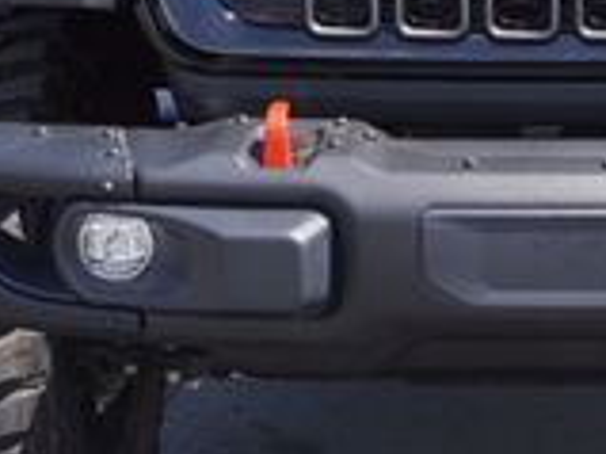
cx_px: 625
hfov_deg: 15.1
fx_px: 2239
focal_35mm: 128
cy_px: 23
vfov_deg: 11.5
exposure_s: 1/160
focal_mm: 22
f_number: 6.3
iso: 100
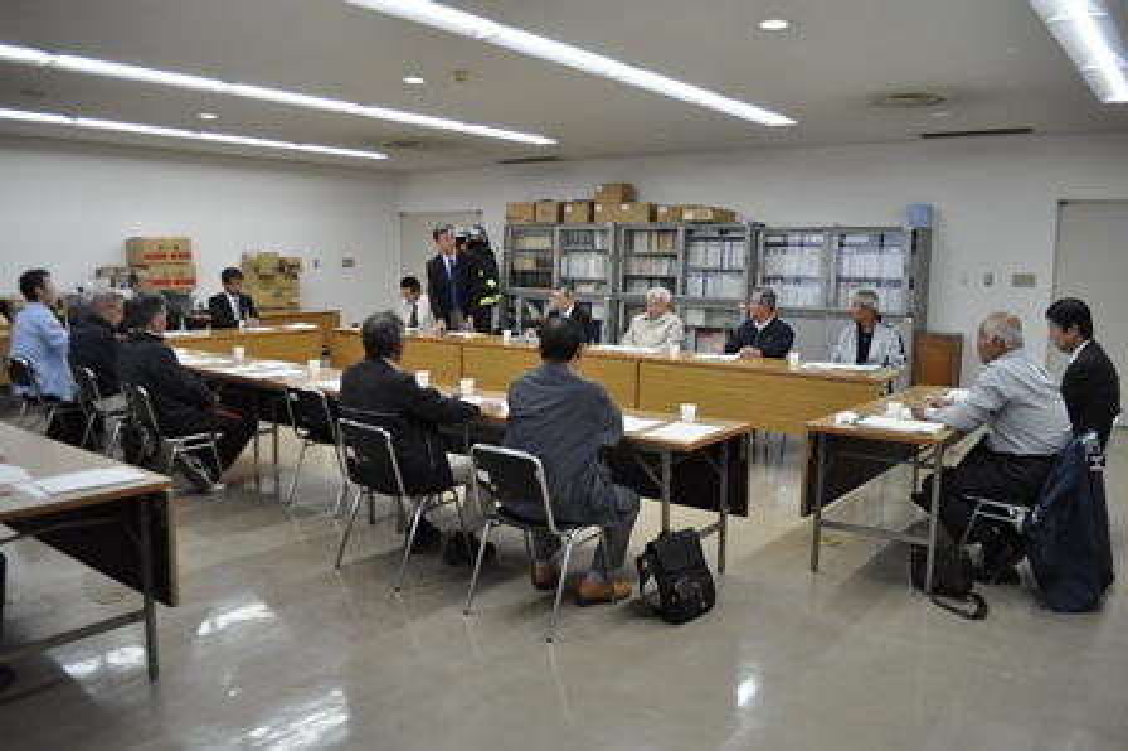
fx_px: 845
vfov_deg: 47.9
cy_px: 376
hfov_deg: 67.4
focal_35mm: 27
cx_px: 564
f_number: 3.5
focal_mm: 18
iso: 1250
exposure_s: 1/320
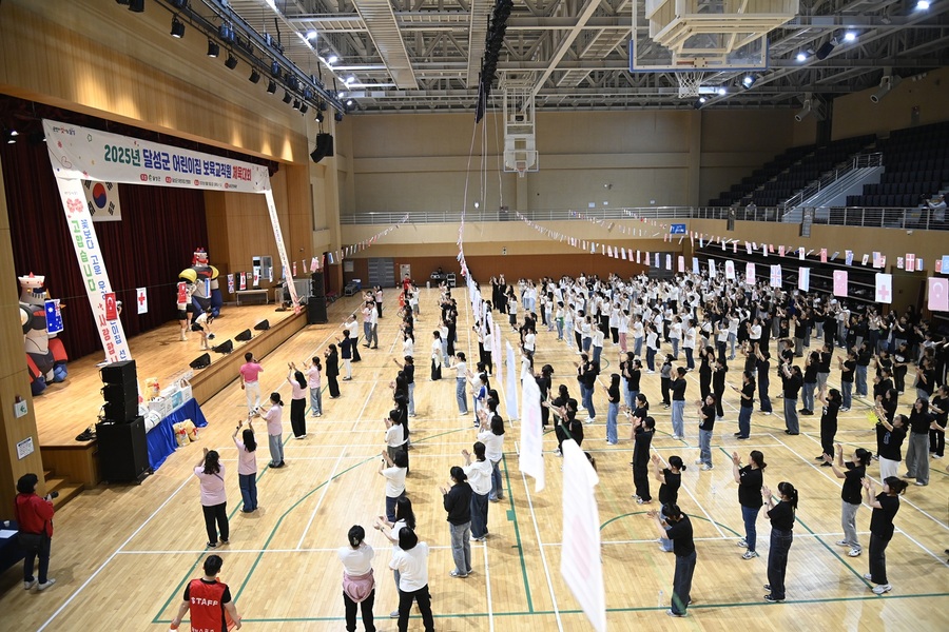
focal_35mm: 24
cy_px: 316
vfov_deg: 53.1
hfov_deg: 73.7
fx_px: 633
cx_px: 474
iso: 3200
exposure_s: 1/200
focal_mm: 24
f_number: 4.5
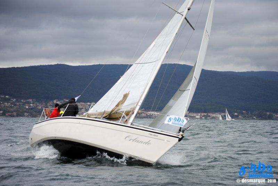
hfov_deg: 18.1
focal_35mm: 112
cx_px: 139
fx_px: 871
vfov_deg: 12.2
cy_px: 93
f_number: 4.2
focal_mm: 75
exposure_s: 1/200
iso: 200
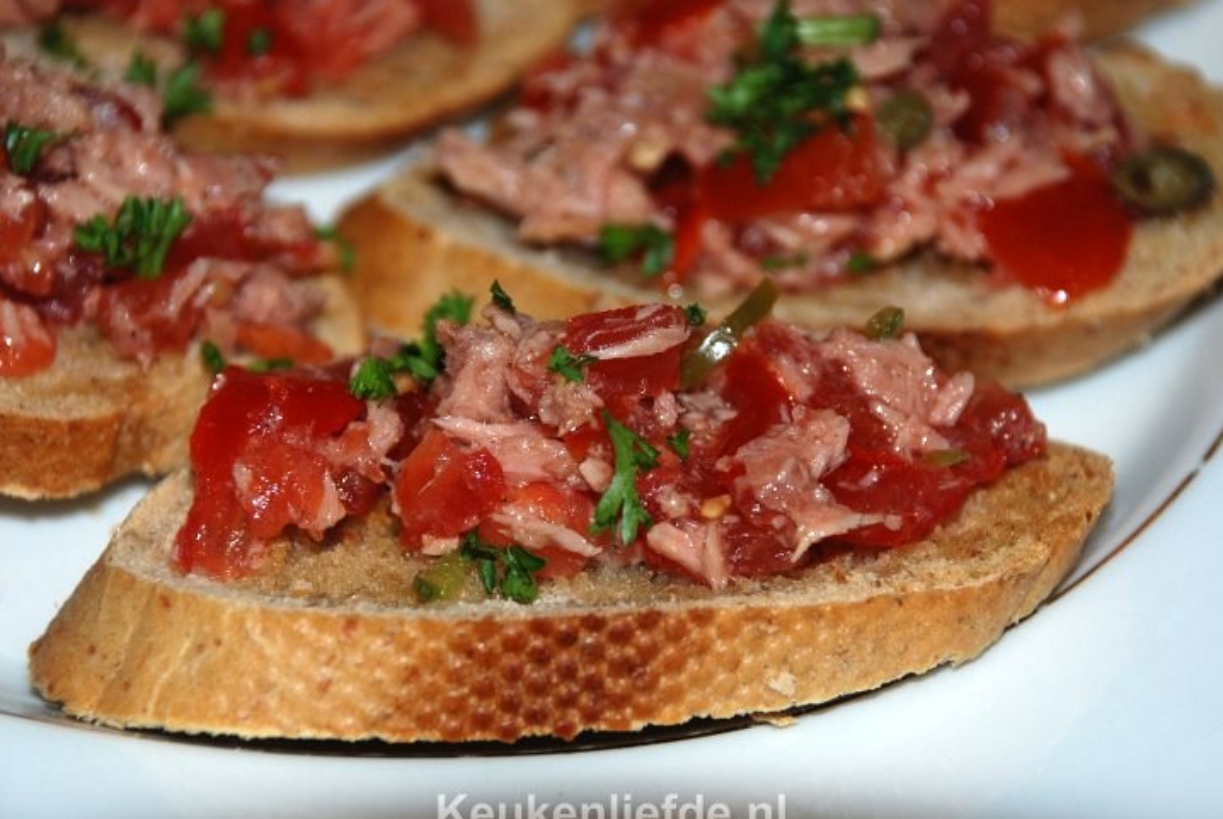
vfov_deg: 7.8
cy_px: 383
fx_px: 5973
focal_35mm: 176
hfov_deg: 11.7
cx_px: 612
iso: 160
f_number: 5.6
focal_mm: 105
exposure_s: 1/60
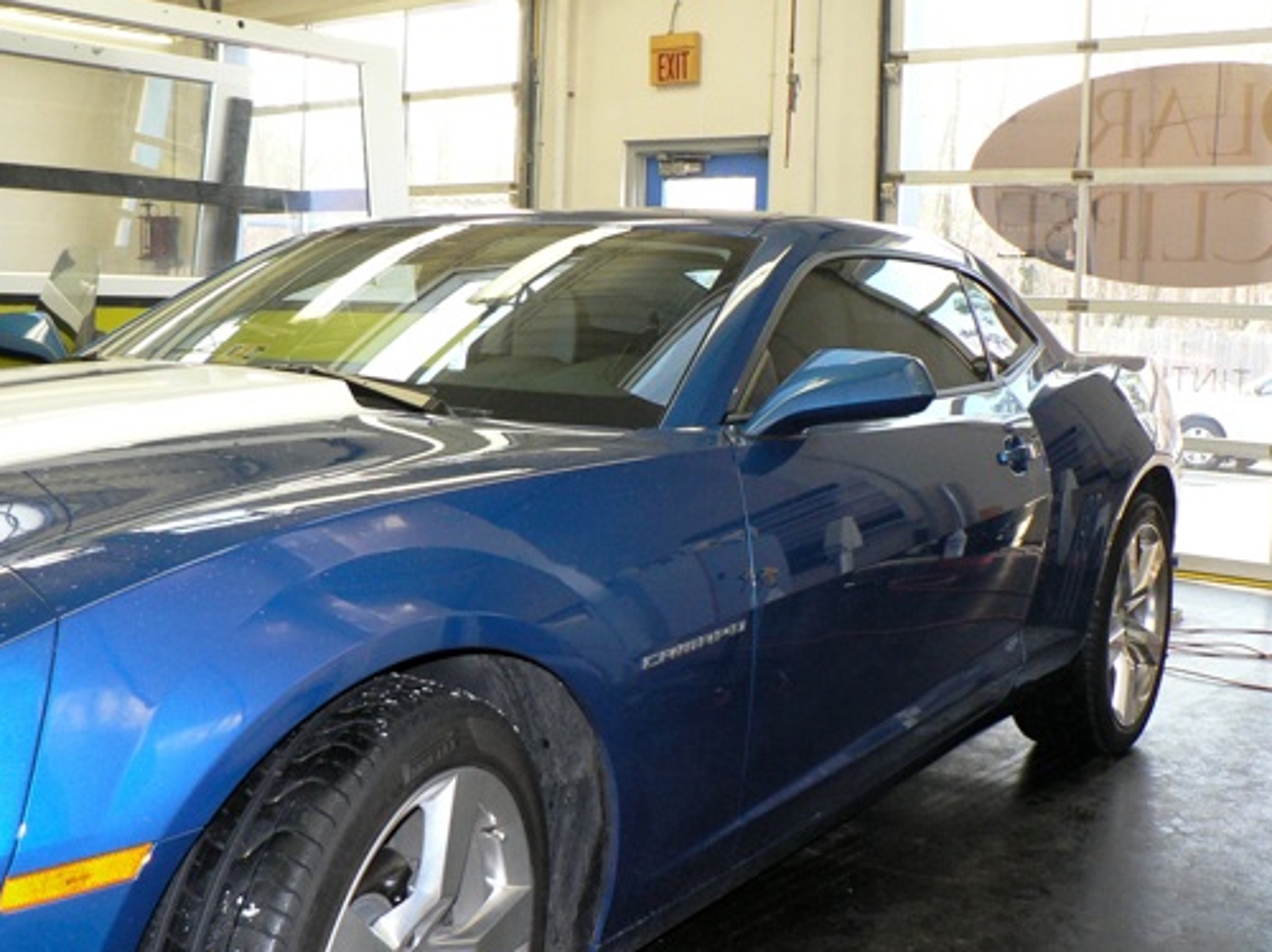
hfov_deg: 46.8
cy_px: 445
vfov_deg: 35.9
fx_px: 1468
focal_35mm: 40
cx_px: 630
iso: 300
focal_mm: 6
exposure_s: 1/60
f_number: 2.8
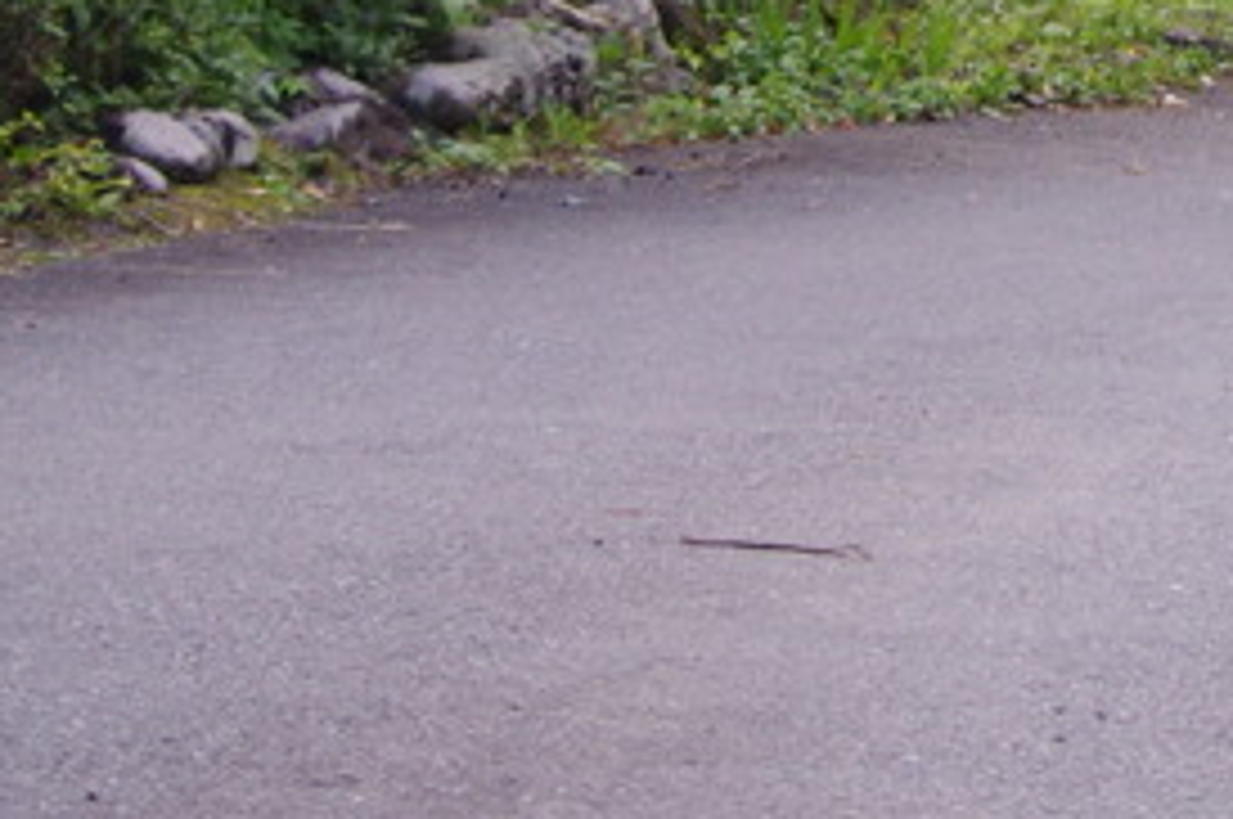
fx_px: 10468
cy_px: -634
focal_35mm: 306
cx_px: 2124
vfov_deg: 4.4
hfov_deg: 6.6
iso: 400
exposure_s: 1/100
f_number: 6.3
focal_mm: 55
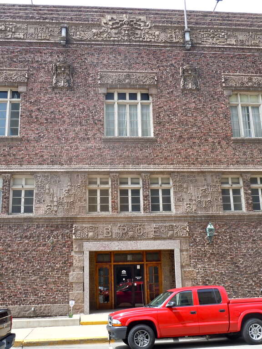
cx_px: 131
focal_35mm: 39
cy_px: 174
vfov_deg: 47.9
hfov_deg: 36.8
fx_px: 394
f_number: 4.3
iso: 100
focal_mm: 6.9
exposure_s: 1/200
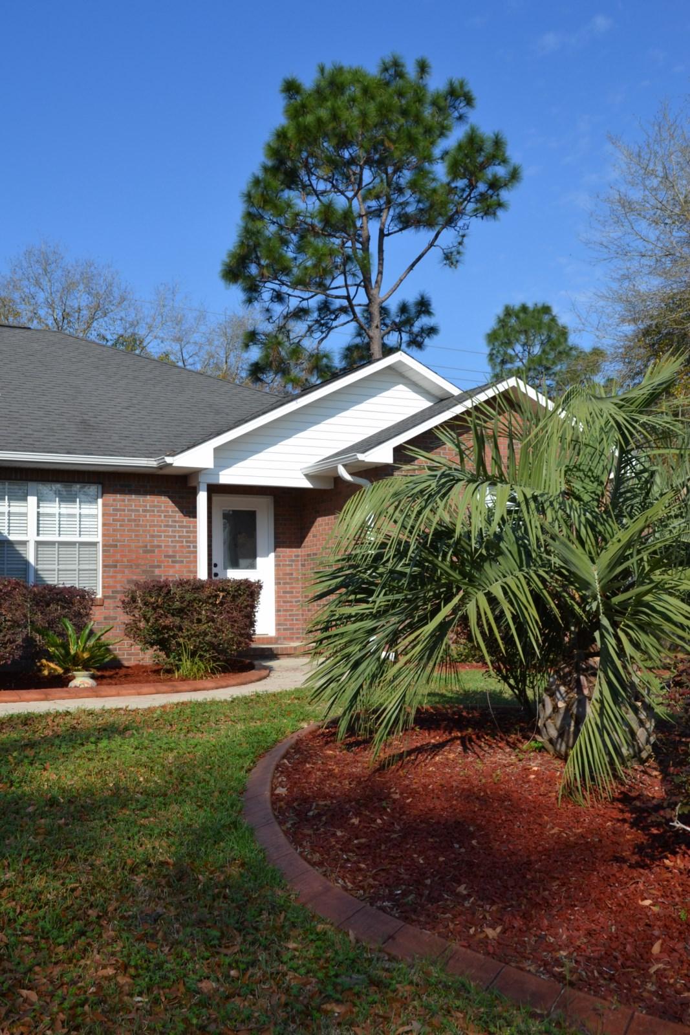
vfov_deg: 51.3
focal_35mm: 38
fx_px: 1078
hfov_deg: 35.5
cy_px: 518
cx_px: 345
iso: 100
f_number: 8
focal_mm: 25
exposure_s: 1/250
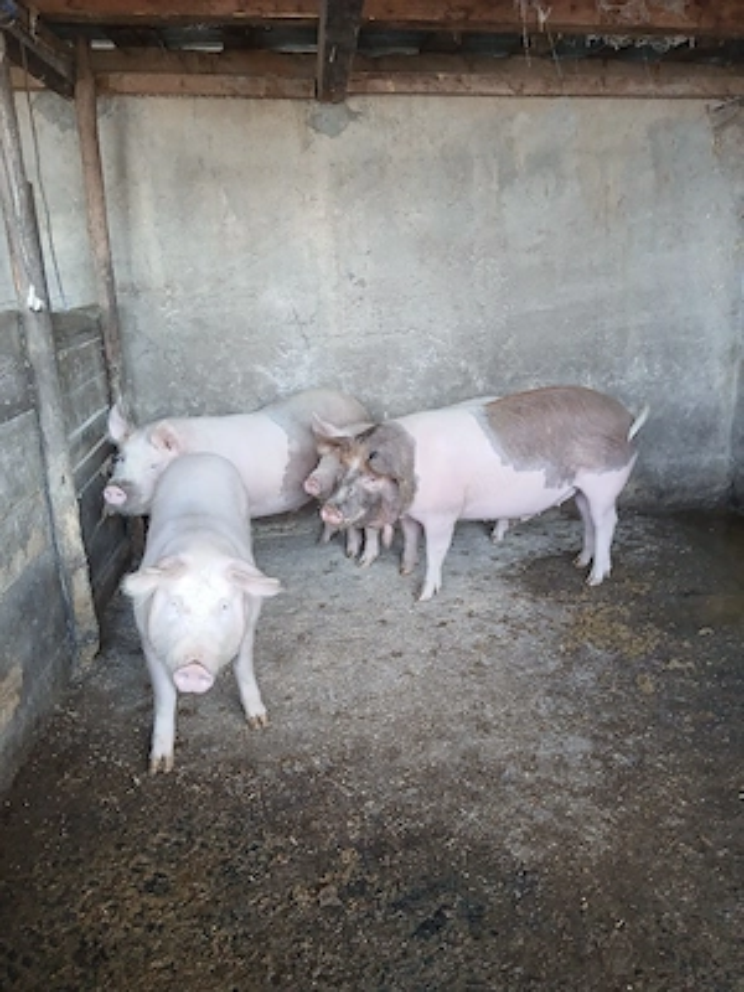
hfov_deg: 53.1
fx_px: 745
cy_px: 496
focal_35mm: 26
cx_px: 372
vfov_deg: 67.3
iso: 200
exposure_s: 1/33.3
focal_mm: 3.98
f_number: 1.8
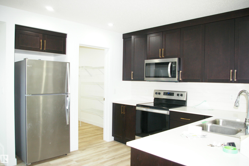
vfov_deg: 47.8
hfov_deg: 67.4
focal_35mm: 27
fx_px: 187
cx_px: 124
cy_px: 83
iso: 800
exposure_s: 1/60
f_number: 4.5
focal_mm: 18
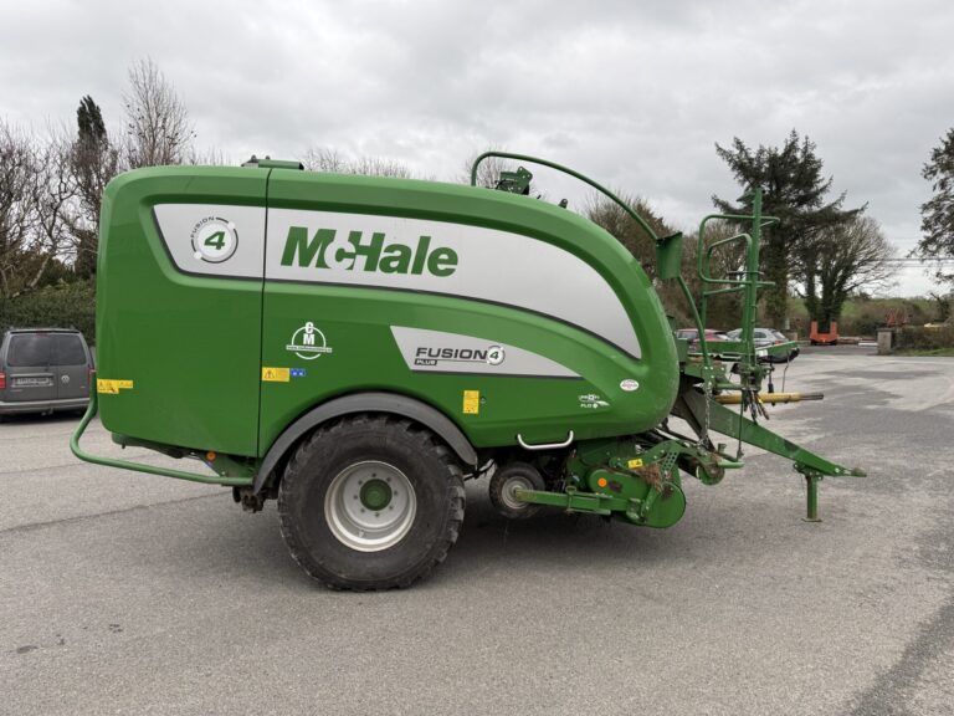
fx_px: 661
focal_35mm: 24
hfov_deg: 71.6
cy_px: 358
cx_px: 477
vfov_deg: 56.8
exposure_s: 1/190
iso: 64
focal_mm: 6.76
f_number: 1.78
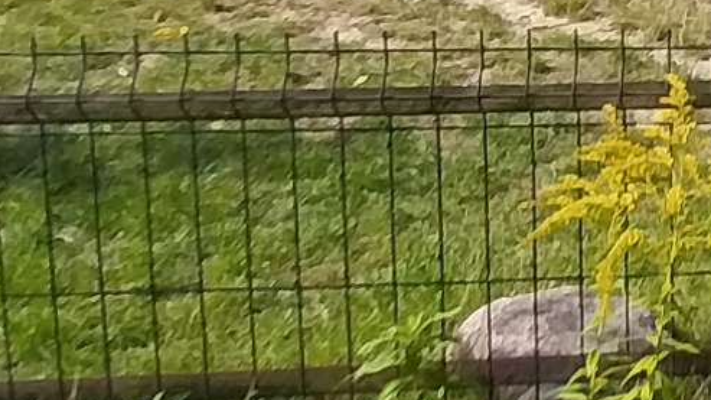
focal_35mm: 74
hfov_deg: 22.8
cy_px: -173
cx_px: 1090
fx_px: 1395
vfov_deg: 15.2
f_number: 2.2
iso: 64
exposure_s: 1/793
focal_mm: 1.13
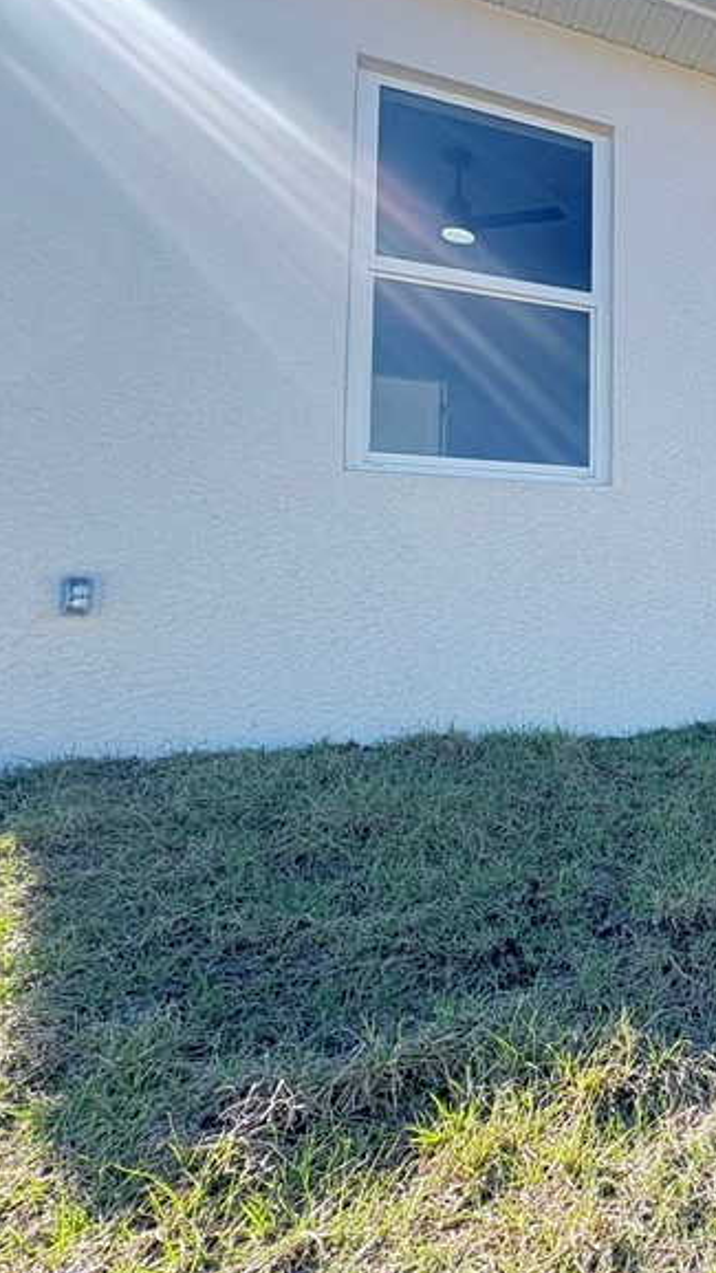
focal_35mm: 27
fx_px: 912
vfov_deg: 69.5
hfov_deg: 30.8
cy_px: 548
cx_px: 983
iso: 64
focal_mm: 2.22
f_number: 2.2
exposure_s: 1/197
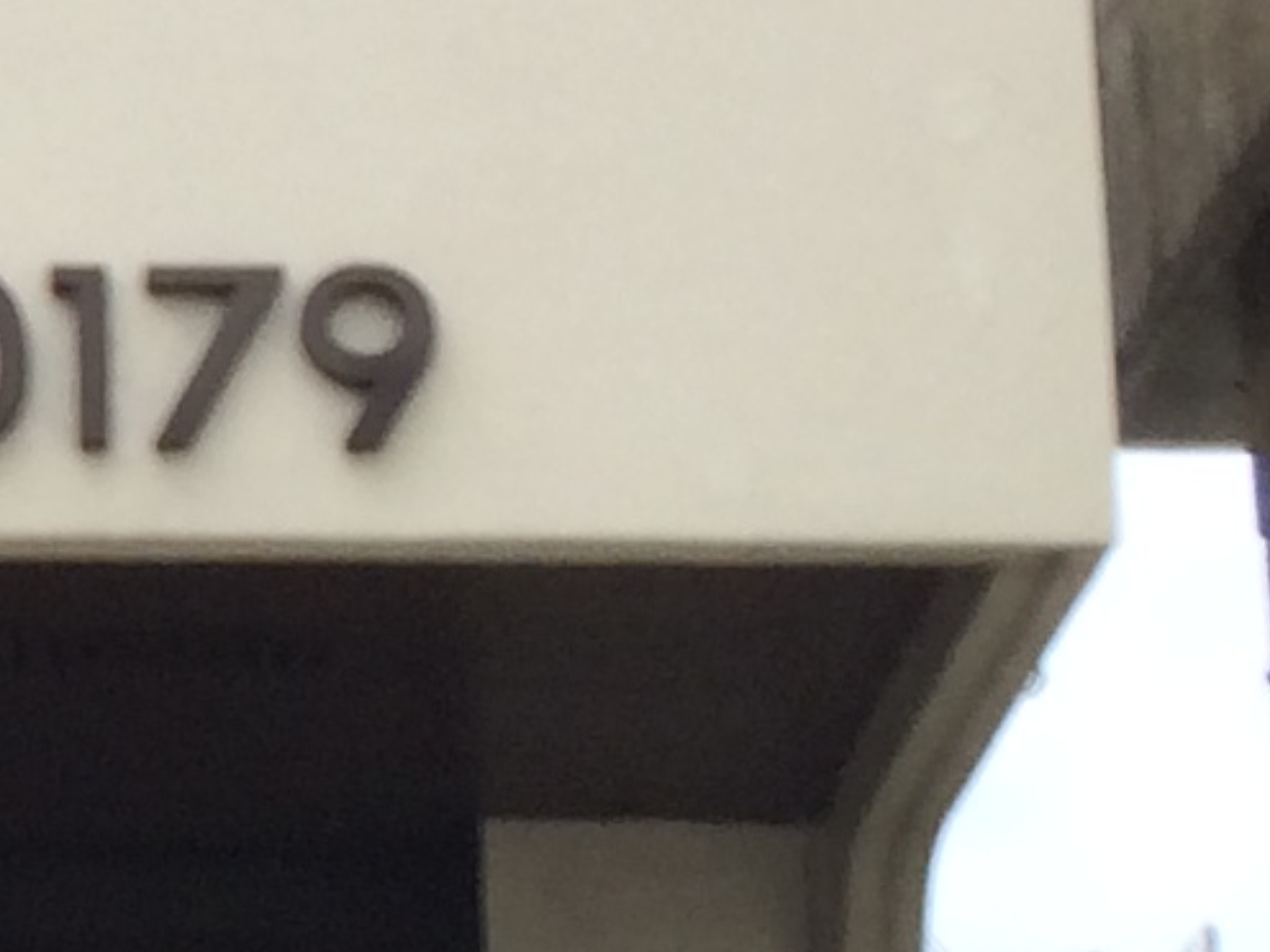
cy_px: 64
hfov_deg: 9.2
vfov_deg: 7.5
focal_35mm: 198
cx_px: -1478
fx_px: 7263
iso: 32
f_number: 2.2
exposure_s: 1/1001
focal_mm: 4.12
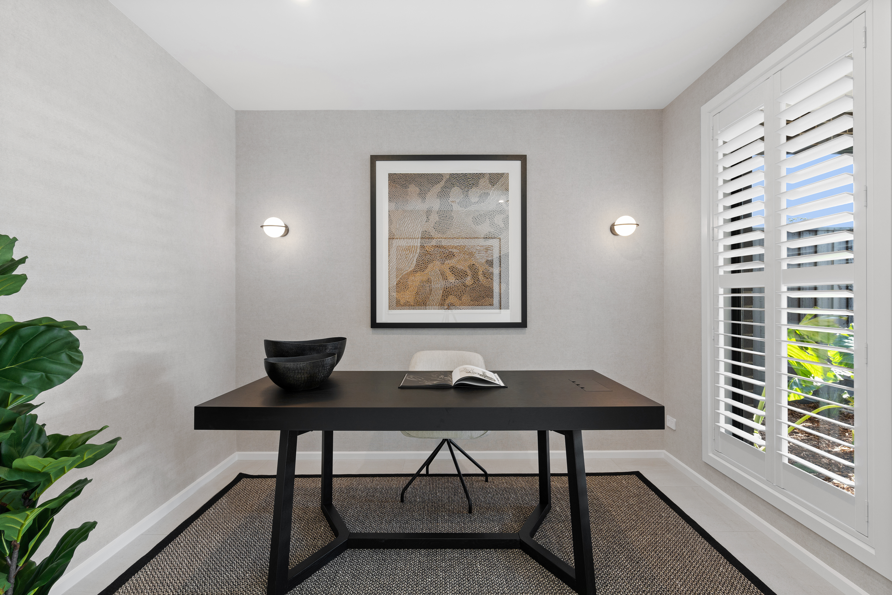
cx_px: 446
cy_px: 298
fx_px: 421
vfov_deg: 70.4
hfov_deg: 93.3
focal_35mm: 17
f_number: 8
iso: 250
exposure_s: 1/4
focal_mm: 17
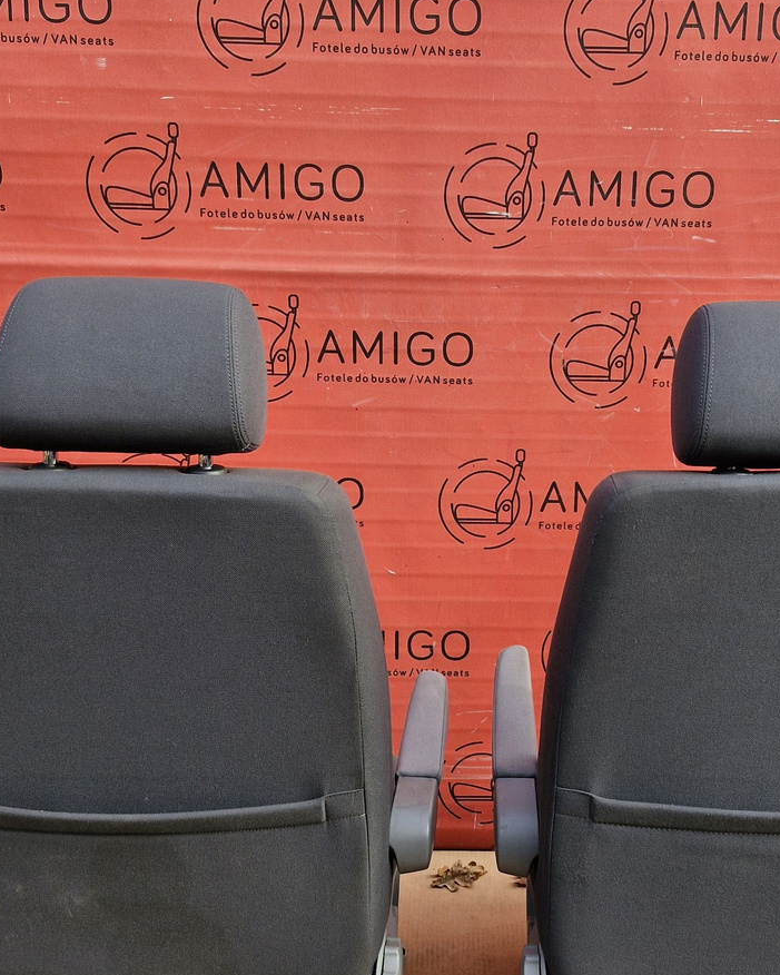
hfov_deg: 36.3
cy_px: 529
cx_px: 481
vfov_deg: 44.7
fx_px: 1183
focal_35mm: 41
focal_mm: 5.54
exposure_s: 1/241
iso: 50
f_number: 1.8
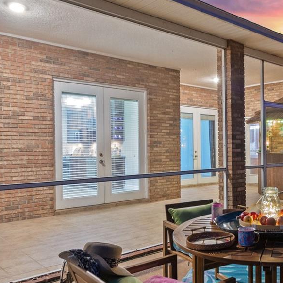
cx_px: 251
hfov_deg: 43.4
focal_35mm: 35
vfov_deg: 47.2
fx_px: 324
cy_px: 142
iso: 800
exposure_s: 2.5
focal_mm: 10
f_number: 4.5
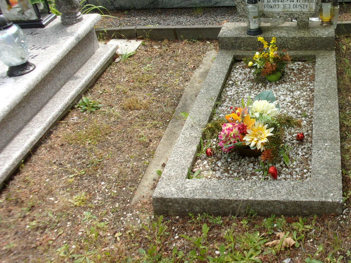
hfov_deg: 39.5
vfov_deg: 31.4
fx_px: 466
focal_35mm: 46
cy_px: 101
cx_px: 285
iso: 80
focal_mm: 5.1
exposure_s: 1/240
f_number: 3.9
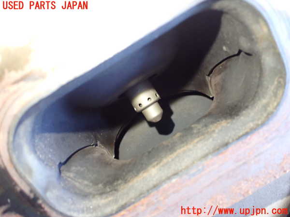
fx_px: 251
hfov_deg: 60.0
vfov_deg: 46.8
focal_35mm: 30
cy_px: 108
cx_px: 145
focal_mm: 5.4
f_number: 2.3
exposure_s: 1/30
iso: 800
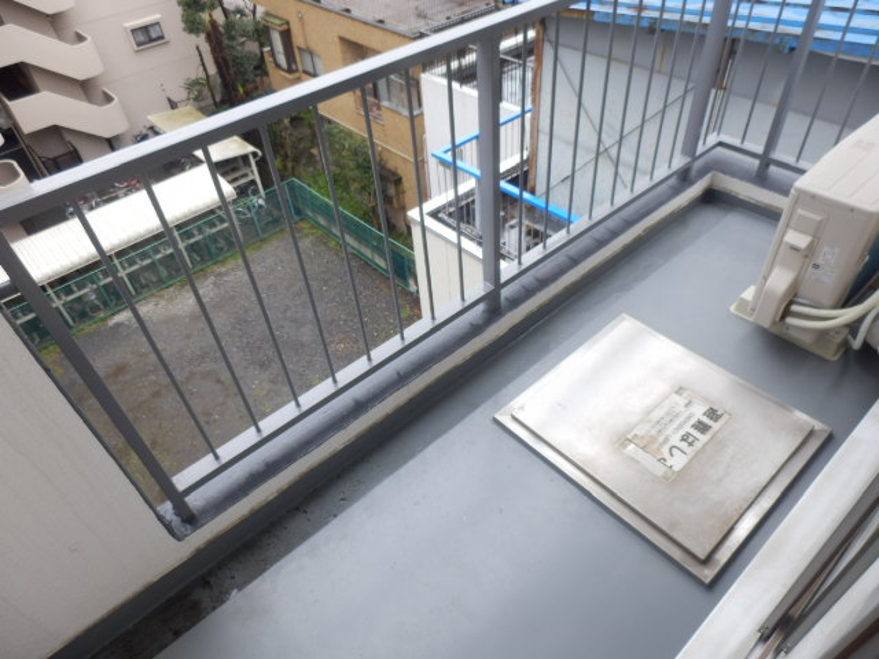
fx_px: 609
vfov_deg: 56.8
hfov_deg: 71.6
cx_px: 440
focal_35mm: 24
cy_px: 330
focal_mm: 4.2
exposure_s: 1/80
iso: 80
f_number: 3
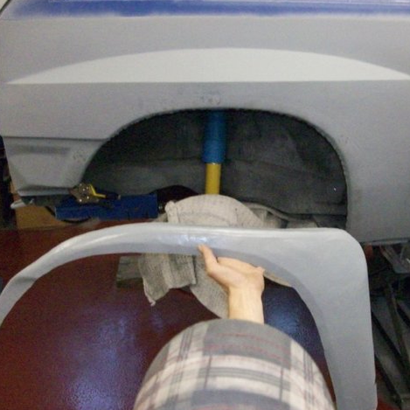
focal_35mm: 41
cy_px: 207
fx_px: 549
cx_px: 247
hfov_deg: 40.7
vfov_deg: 40.9
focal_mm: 5.7
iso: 800
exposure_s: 1/128
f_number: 2.8
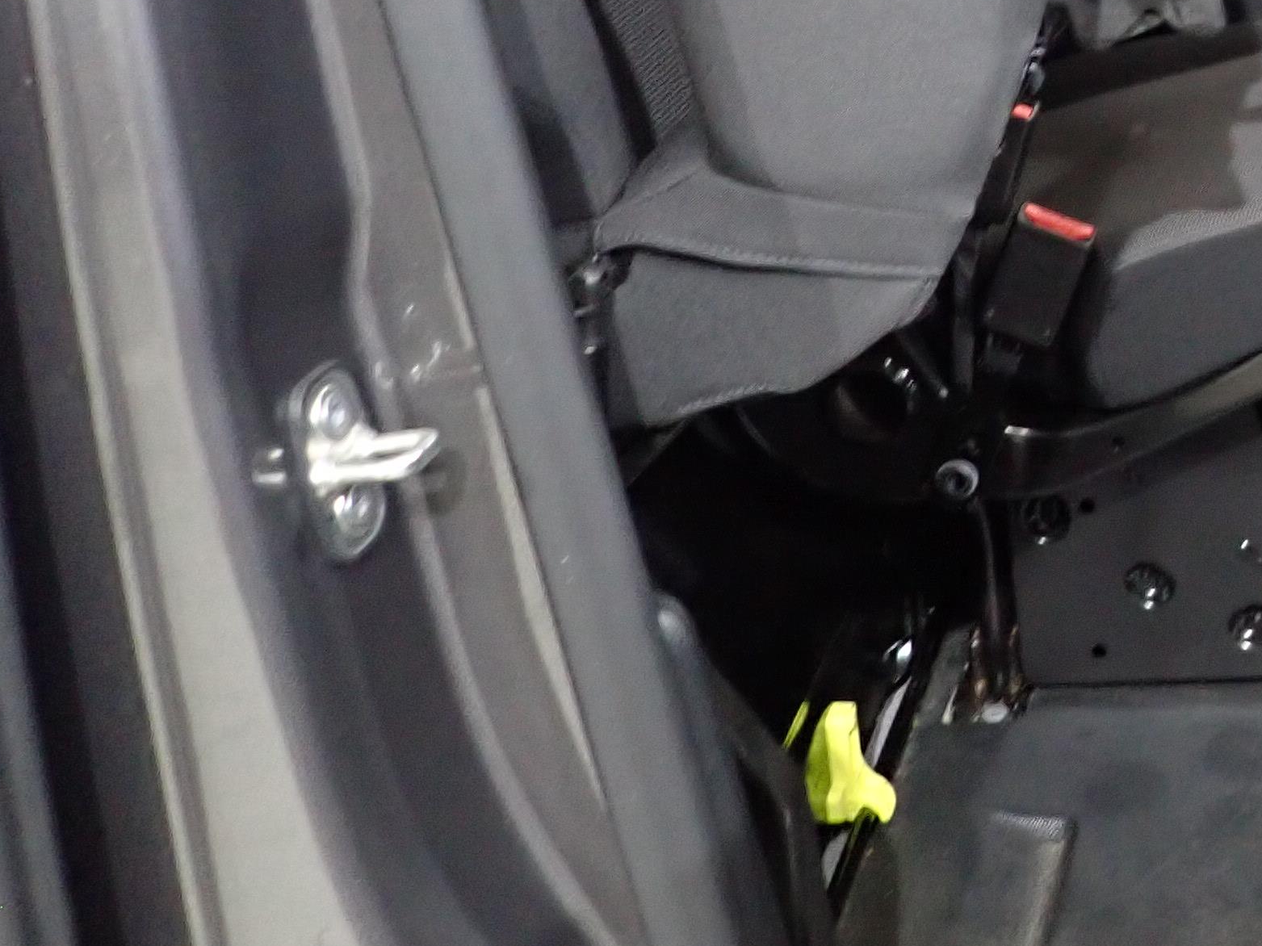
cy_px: -2
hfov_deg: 26.7
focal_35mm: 64
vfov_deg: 22.1
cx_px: 1537
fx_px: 2333
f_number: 2
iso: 640
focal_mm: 4.5
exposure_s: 1/30
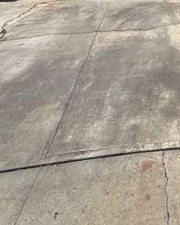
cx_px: 198
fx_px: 220
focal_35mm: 33
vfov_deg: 42.0
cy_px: -27
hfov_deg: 37.3
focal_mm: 1.57
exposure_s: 1/1623
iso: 32
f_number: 1.8
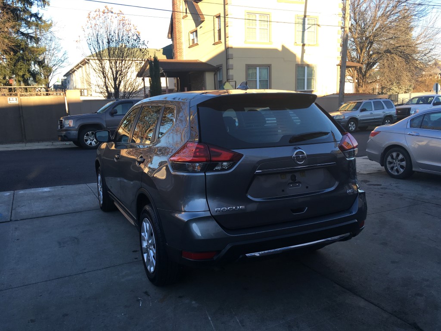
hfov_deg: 61.7
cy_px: 166
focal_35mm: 29
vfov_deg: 48.2
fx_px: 369
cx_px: 220
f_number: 2.2
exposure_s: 1/208
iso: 25
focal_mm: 4.15
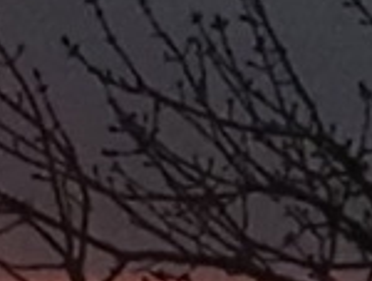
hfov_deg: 5.0
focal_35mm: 389
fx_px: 4187
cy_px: 403
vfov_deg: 3.8
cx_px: -412
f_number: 2.8
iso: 20
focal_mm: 6.6
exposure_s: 1/725
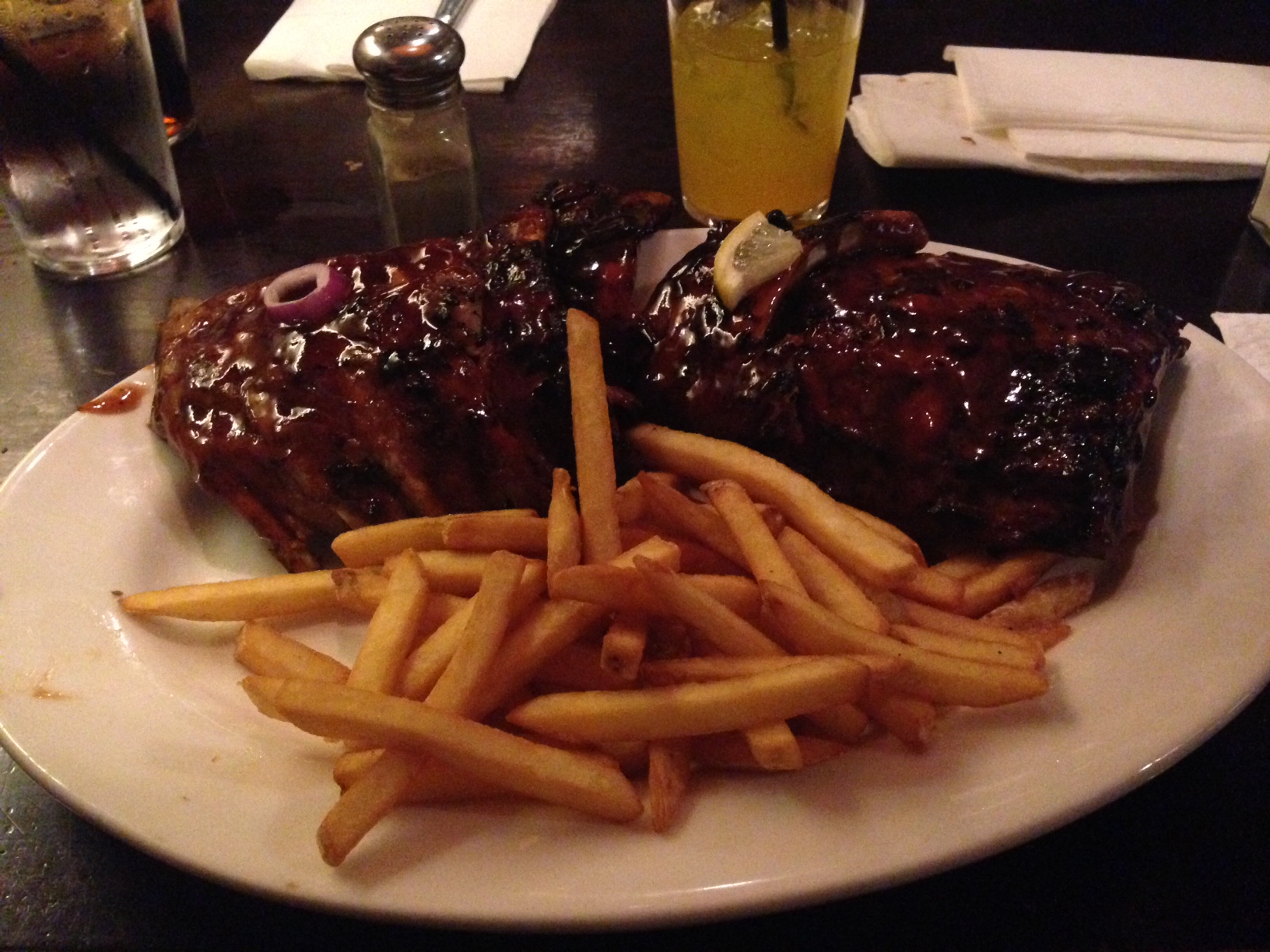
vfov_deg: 42.9
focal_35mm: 33
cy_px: 476
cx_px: 635
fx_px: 1211
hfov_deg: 55.4
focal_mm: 4.12
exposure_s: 1/15
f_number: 2.4
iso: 800
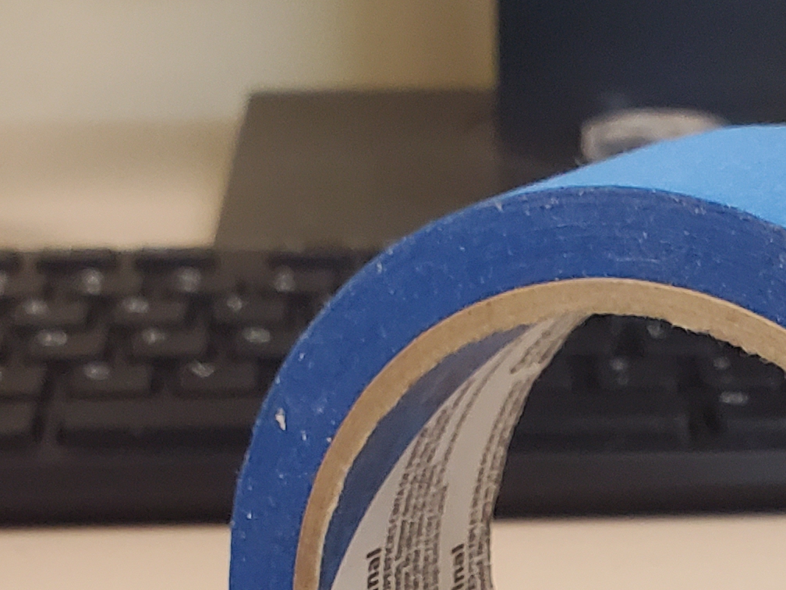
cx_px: 621
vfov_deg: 12.7
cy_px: 1117
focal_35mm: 104
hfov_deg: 18.7
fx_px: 2361
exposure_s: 1/40
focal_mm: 4.3
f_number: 2.4
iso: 250
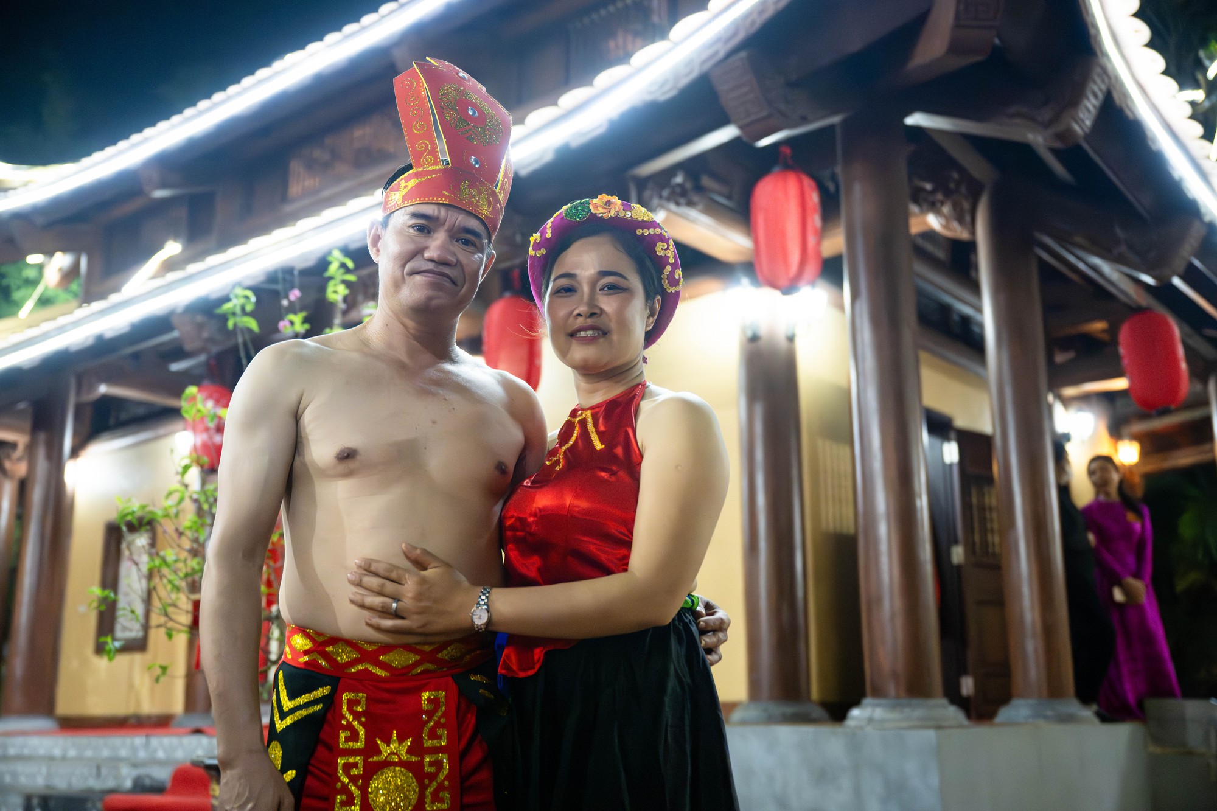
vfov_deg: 35.0
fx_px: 1284
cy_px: 406
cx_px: 608
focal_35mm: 38
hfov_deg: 50.7
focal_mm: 38
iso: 12800
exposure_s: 1/200
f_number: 2.8
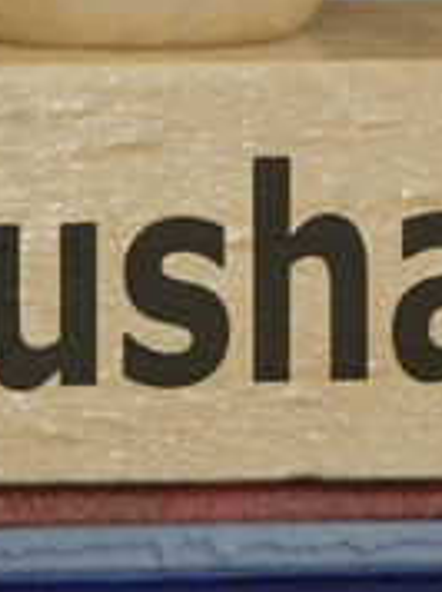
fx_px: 31564
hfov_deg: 0.8
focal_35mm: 1850
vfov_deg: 1.1
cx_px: 91
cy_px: -639
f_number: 5.6
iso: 200
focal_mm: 135
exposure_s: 1/80
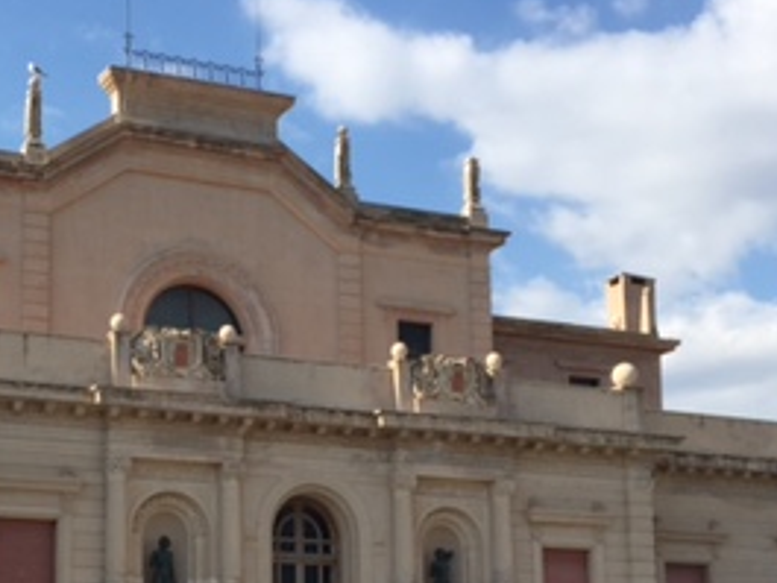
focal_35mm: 70
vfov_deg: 20.7
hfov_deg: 27.2
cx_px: 152
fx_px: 1572
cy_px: 495
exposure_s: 1/1980
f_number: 2.2
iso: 32
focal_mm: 4.15
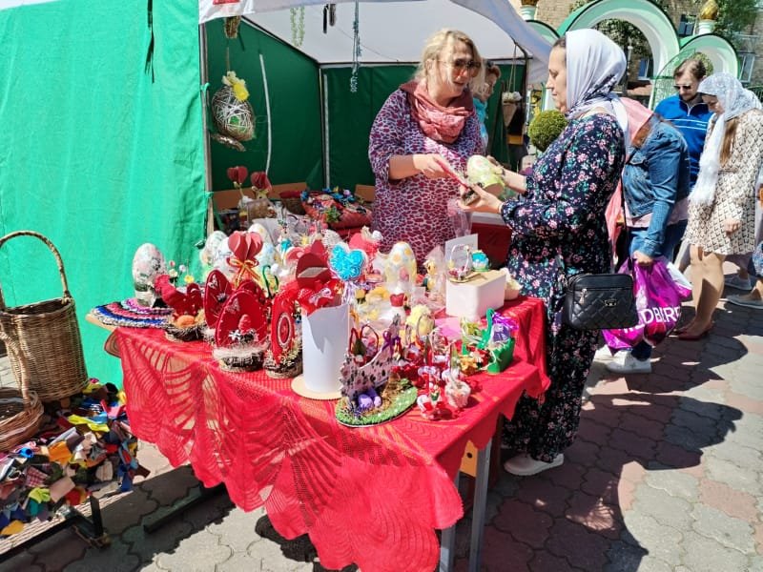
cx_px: 382
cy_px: 286
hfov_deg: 67.3
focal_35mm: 26
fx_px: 573
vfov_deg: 53.1
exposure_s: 1/899
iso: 100
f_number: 1.8
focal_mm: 4.75
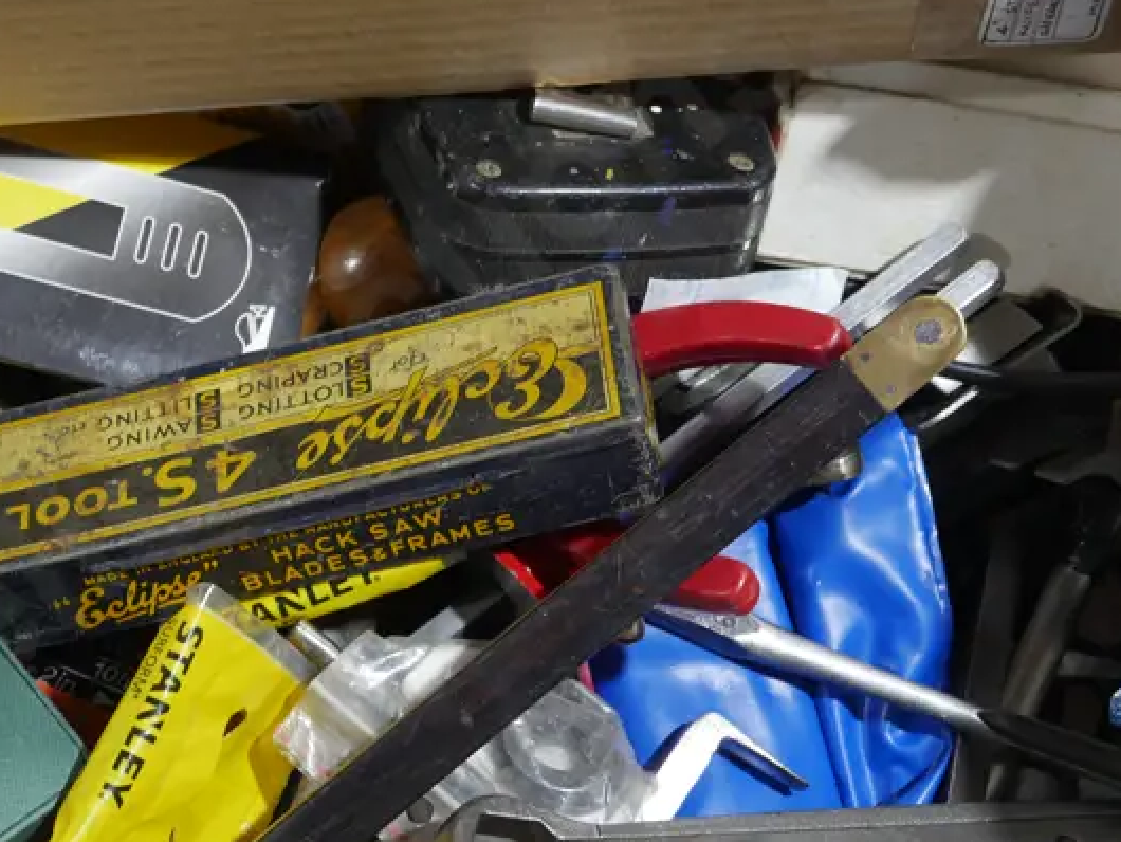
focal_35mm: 85
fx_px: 2754
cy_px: 378
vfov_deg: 17.4
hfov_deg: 22.9
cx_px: 324
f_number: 4.7
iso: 500
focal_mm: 22
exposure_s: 1/60
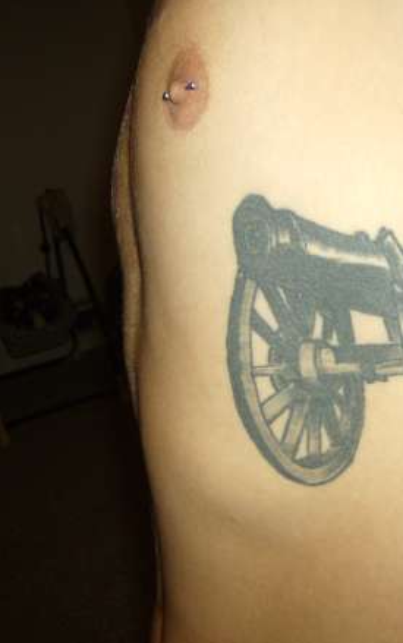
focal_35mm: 52
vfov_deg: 38.8
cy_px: 324
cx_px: 368
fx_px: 912
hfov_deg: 24.2
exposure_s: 1/60
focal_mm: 6
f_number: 2.8
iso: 200
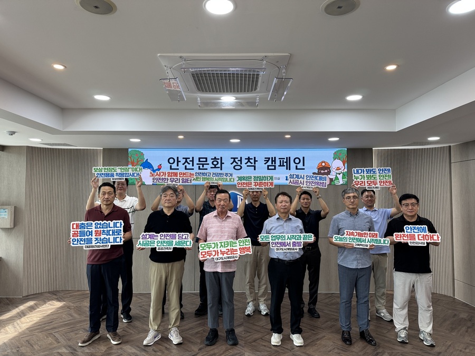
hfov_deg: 71.6
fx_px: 329
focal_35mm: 24
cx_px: 238
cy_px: 178
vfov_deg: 56.8
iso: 125
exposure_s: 1/120
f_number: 1.78
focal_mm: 6.76
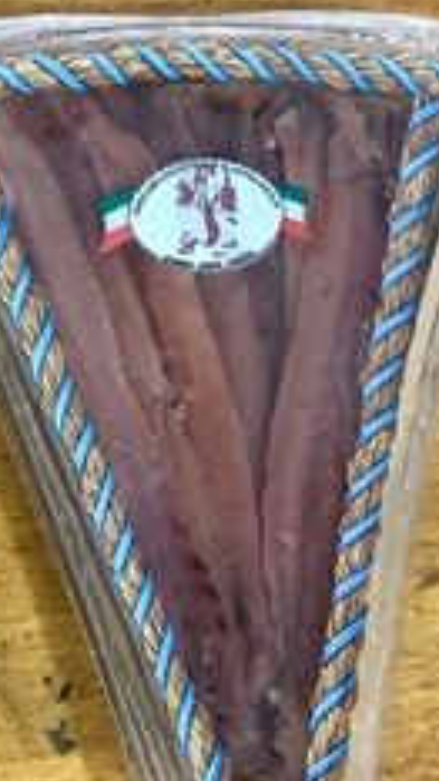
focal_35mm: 56
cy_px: 508
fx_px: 1159
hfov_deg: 21.4
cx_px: 194
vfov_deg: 36.9
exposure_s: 1/13
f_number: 1.8
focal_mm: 3.99
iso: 100
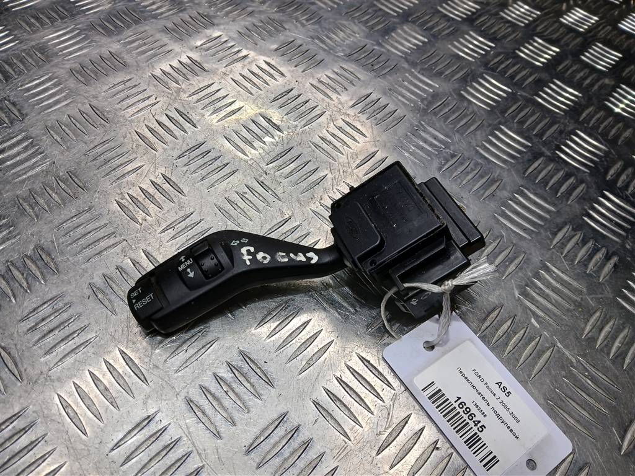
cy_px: 238
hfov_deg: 67.3
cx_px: 318
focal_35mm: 26
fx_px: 477
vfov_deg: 53.1
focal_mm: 3.98
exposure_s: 1/100
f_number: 1.8
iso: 25
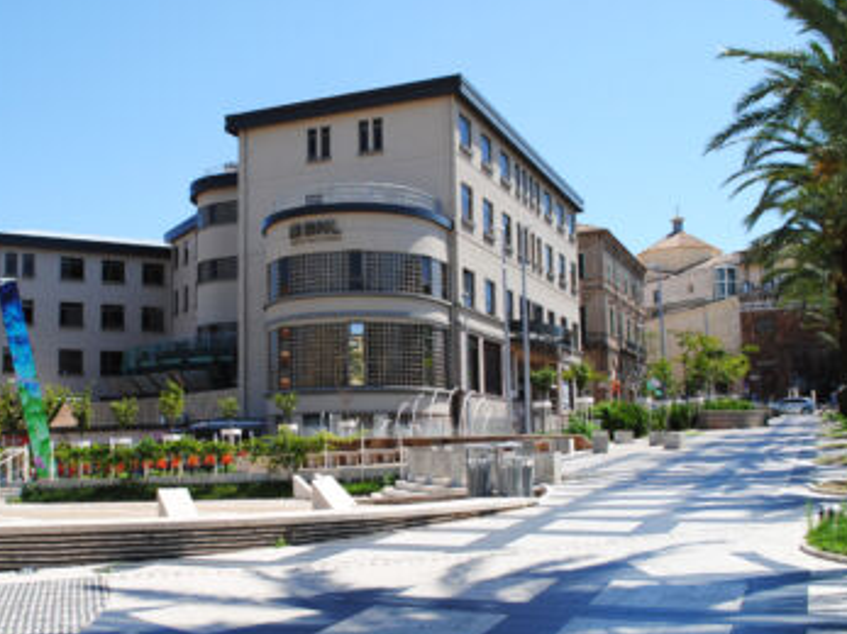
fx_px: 1003
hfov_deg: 45.6
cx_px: 354
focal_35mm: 41
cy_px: 346
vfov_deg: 35.1
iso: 100
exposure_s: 1/250
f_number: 8
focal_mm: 22
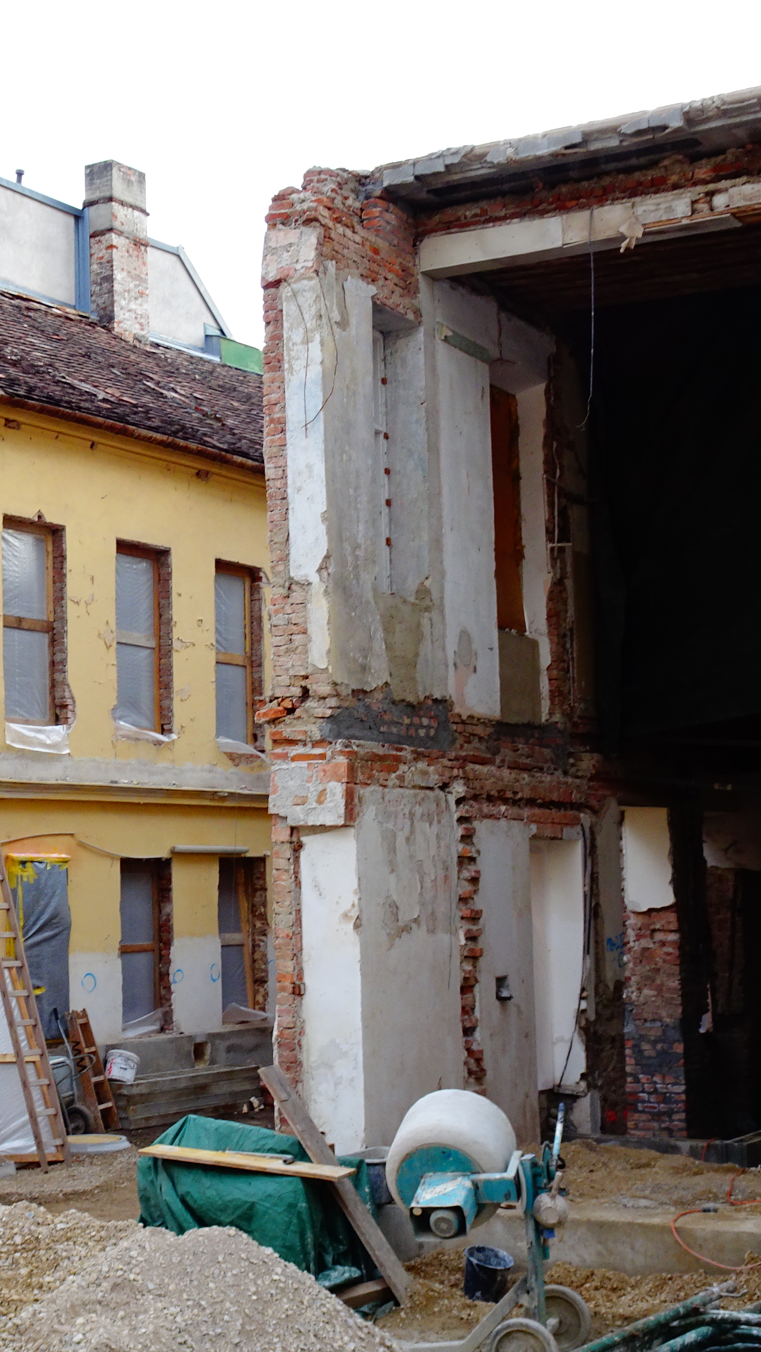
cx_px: 150
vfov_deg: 35.4
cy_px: 678
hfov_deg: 20.2
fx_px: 2117
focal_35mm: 59
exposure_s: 1/50
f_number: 4
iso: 80
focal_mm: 6.8
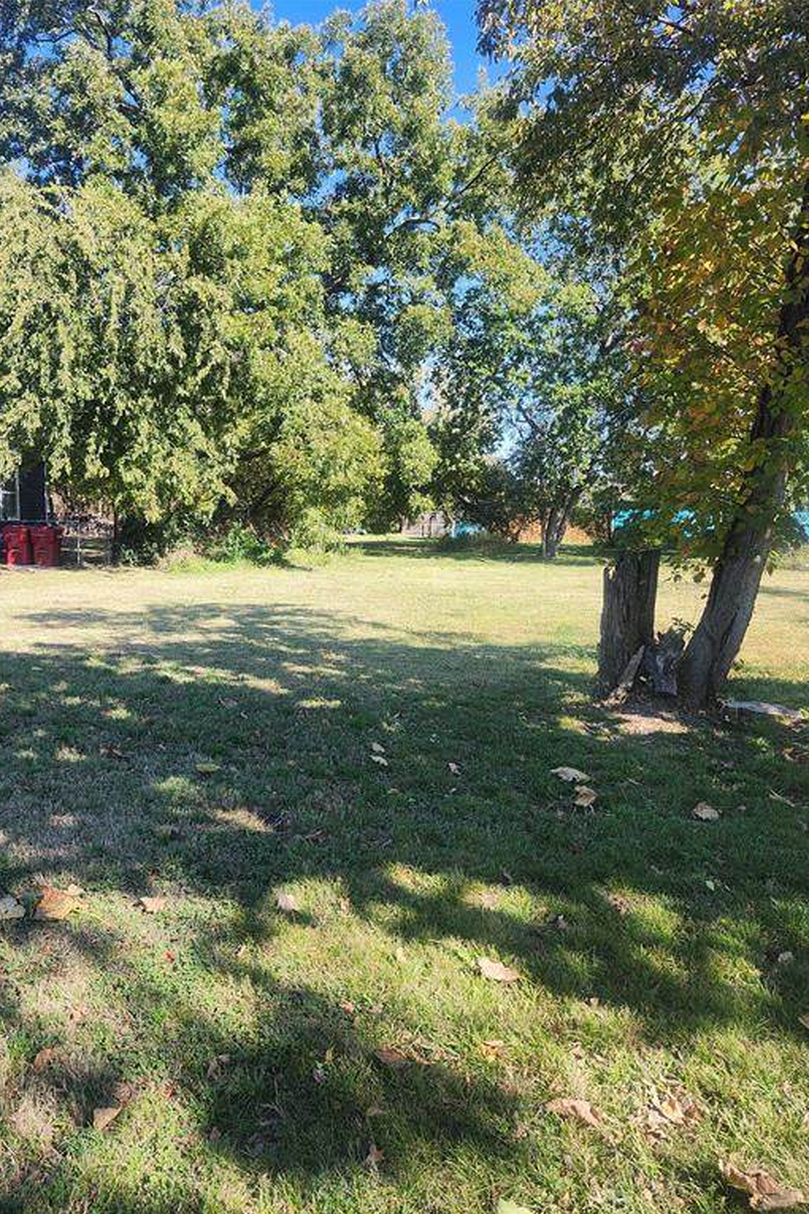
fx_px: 809
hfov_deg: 53.0
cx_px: 365
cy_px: 608
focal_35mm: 24
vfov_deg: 73.7
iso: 25
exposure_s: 1/434
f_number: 1.8
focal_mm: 5.54
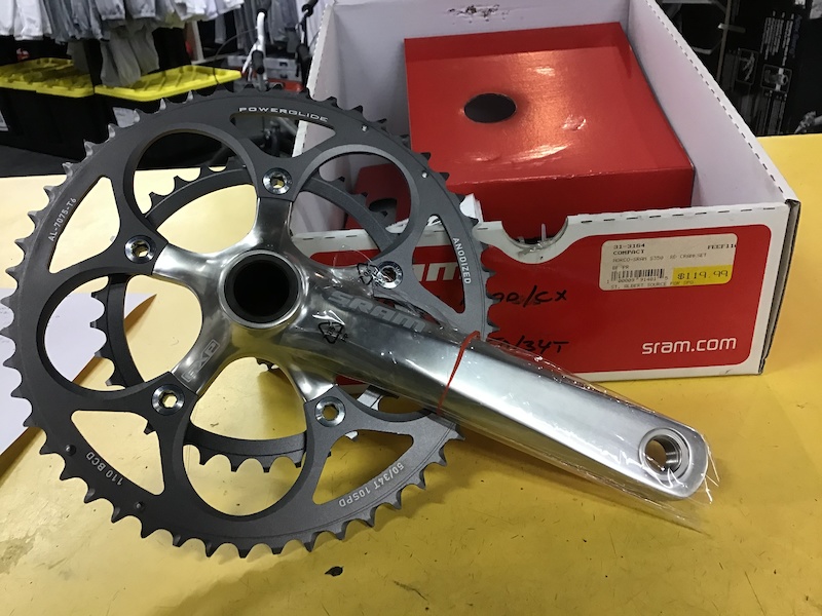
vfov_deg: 45.4
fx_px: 736
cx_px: 411
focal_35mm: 31
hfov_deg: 58.4
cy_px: 308
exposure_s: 1/30
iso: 100
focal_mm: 3.3
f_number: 2.4
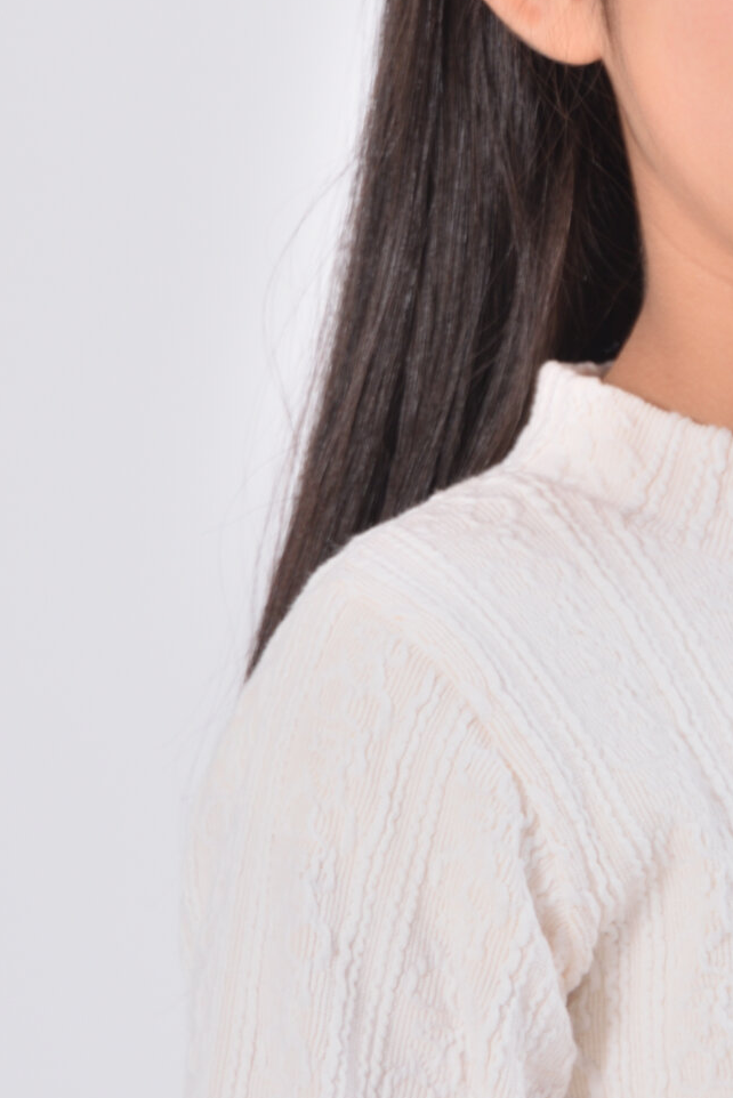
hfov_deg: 2.6
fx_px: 16235
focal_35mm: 532
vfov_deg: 3.9
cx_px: 900
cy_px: 339
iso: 200
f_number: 8
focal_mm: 200
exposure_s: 1/160
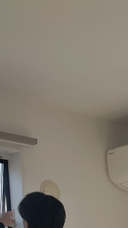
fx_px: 543
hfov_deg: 12.9
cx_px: 177
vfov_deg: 20.8
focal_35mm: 90
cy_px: 321
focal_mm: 4.2
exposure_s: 1/273
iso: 32
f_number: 1.6
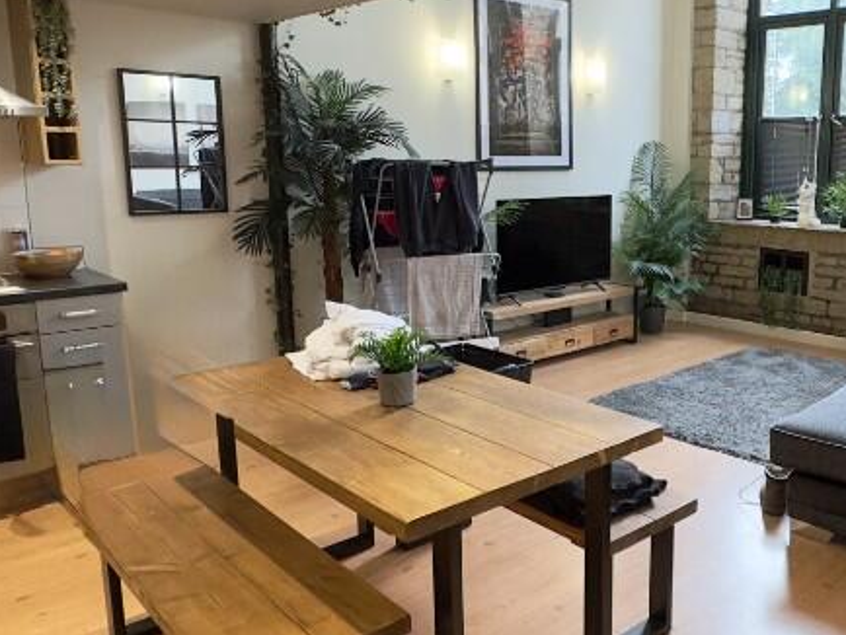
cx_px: 612
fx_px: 807
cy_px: 296
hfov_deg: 53.3
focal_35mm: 33
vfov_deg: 43.0
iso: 320
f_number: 2.2
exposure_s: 1/100
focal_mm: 2.22
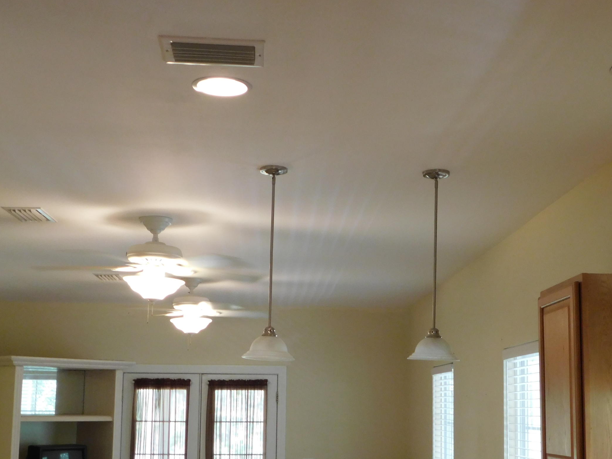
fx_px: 919
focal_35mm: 52
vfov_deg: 27.9
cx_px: 347
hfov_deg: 36.8
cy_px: 296
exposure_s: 1/30
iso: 280
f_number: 3.5
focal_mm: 6.3
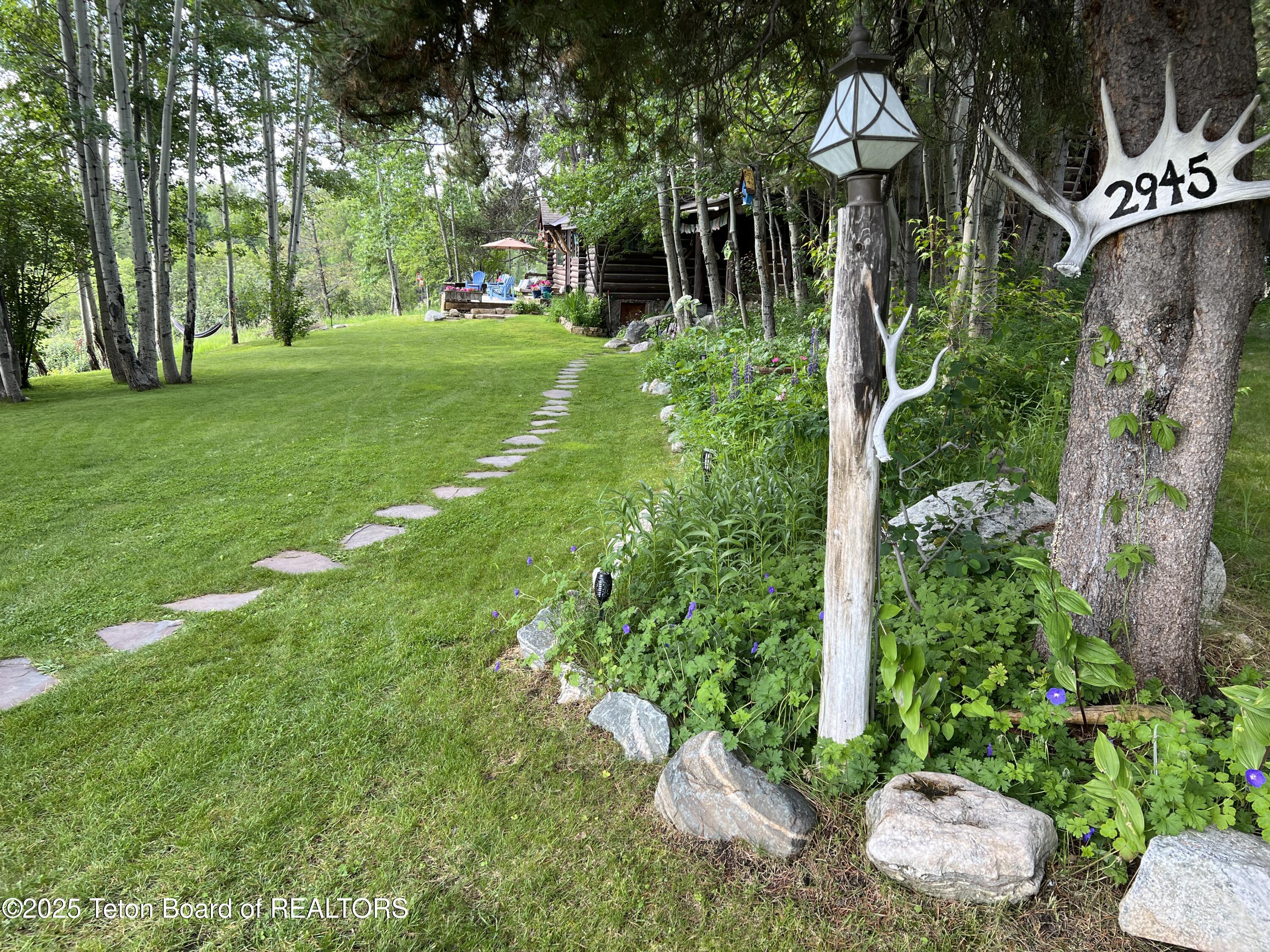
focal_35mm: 26
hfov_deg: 67.3
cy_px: 476
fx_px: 954
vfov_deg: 53.1
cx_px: 635
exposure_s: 1/212
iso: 40
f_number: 1.5
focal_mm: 5.7
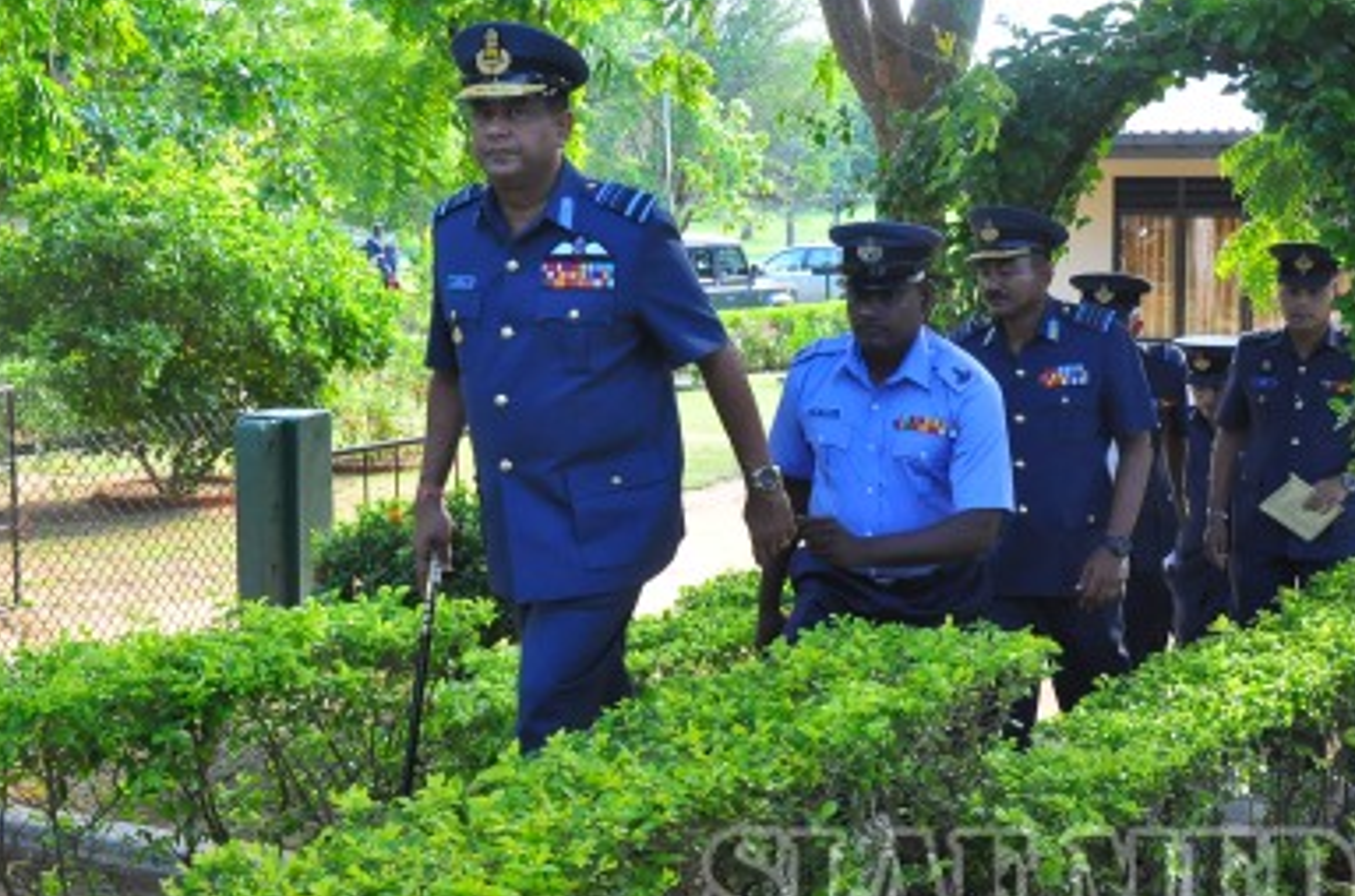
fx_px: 2290
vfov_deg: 22.1
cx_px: 565
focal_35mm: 61
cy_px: 363
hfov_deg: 32.9
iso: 1000
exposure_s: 1/160
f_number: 7.1
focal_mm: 26
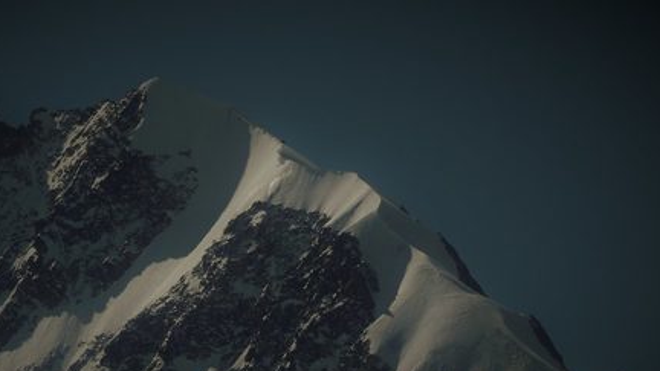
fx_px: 11445
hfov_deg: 3.3
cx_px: 254
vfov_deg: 1.9
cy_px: 255
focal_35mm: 654
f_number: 22
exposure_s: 1/400
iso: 200
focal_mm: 300
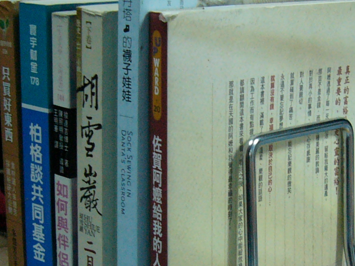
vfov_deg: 16.2
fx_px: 933
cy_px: 189
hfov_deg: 21.4
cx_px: 250
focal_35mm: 91
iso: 200
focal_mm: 5.8
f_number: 2.8
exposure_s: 1/15
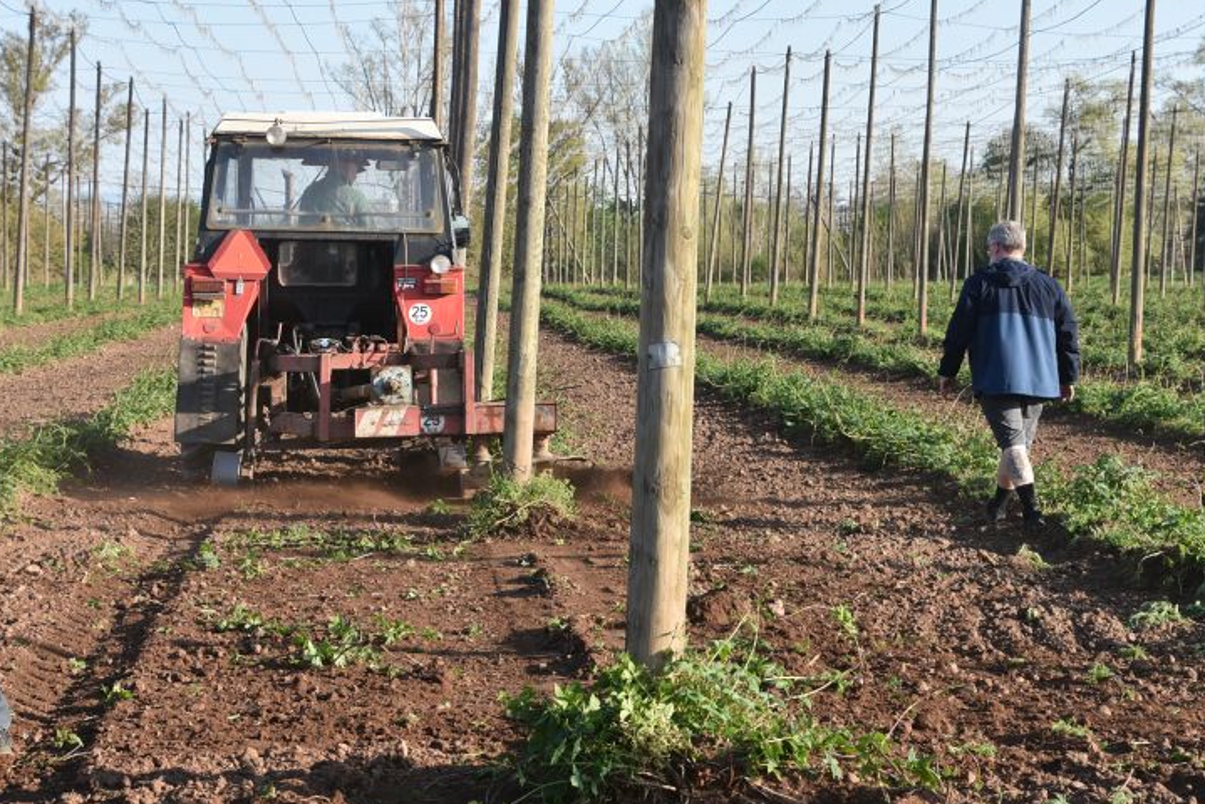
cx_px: 677
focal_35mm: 94
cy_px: 261
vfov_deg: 14.5
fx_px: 3147
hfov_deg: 21.7
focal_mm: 44
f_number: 8
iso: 360
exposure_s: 1/500
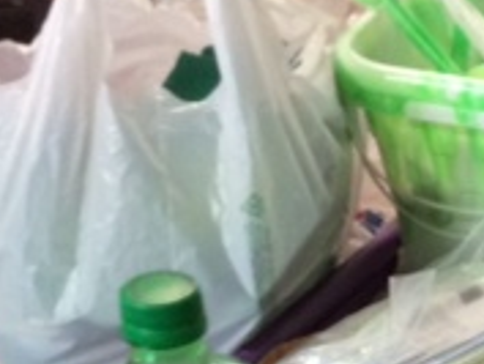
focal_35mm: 119
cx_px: 678
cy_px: 350
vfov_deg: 12.3
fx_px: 1665
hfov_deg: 15.5
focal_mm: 3.3
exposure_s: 1/24
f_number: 2.4
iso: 125
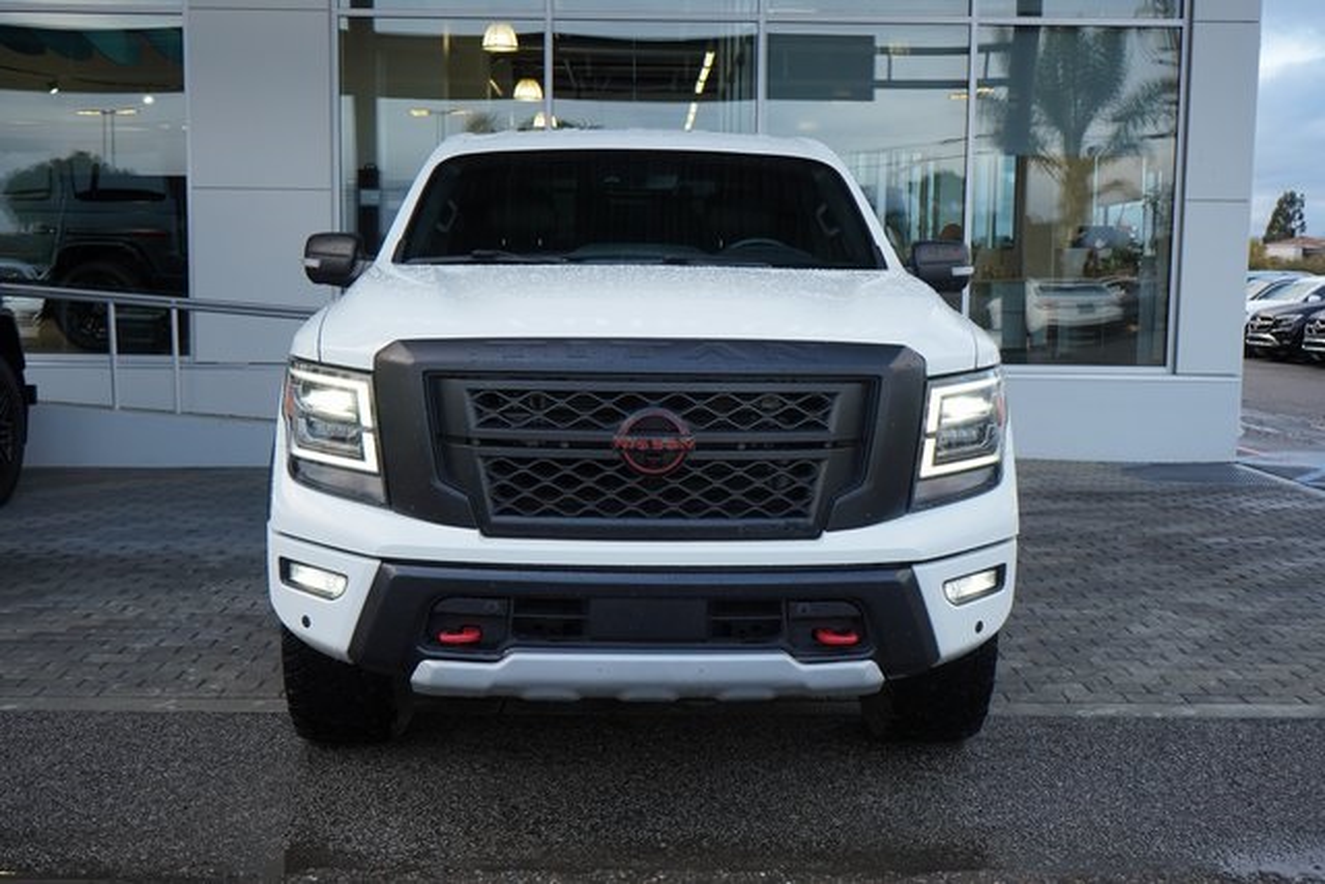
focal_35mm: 38
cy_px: 442
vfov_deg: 35.1
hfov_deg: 50.7
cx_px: 662
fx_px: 1399
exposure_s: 1/160
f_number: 8
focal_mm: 38
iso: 1000
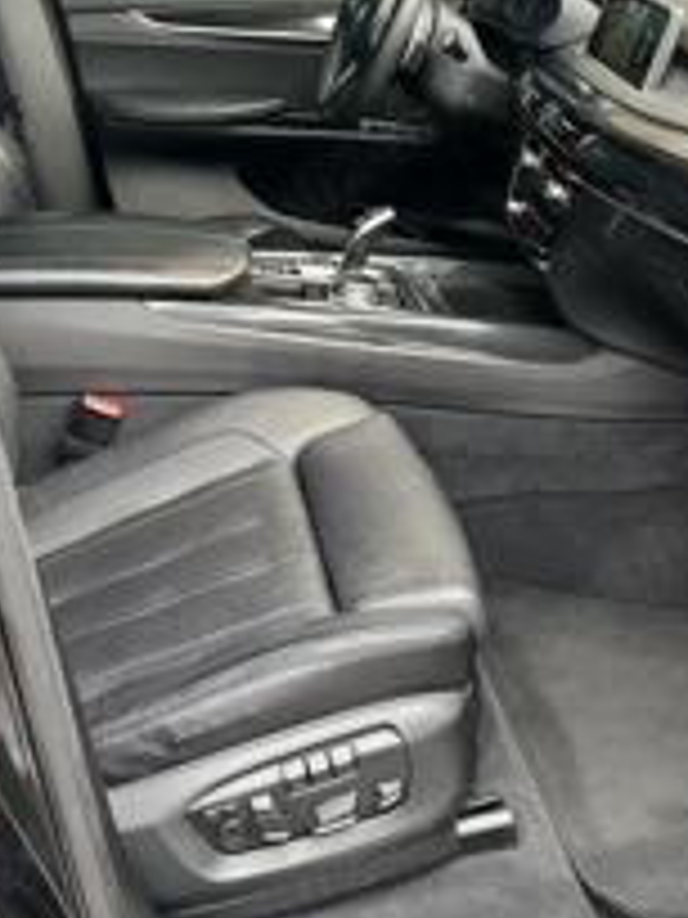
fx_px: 1246
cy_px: 238
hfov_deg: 30.8
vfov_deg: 39.4
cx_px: 423
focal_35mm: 47
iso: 400
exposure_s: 1/60
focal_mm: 6.86
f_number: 1.78
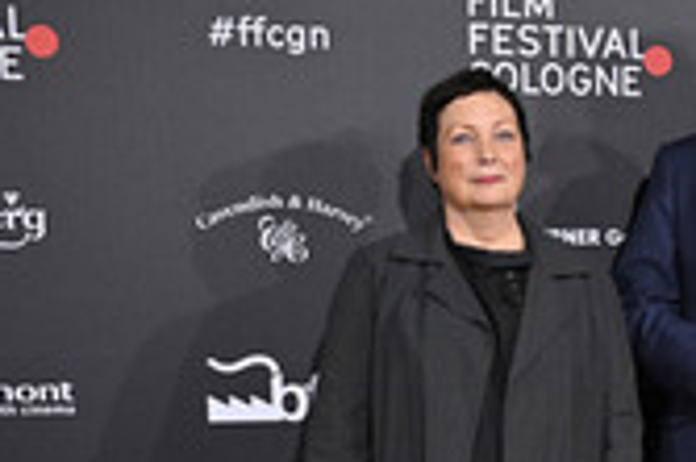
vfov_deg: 19.4
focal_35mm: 66
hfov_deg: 27.9
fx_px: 1282
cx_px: 752
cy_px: 541
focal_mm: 24.5
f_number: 4
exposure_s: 1/200
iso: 1000
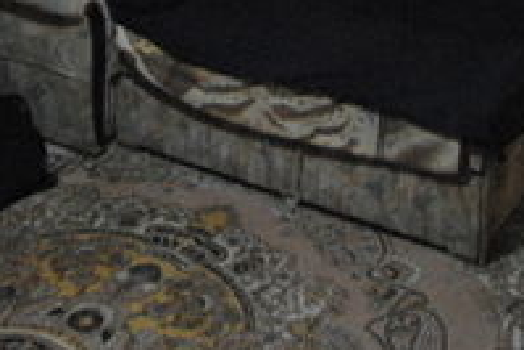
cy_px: -213
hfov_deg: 36.8
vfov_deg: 20.4
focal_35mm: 54
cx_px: 305
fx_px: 787
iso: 1600
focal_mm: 10
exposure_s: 1/15
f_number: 3.5
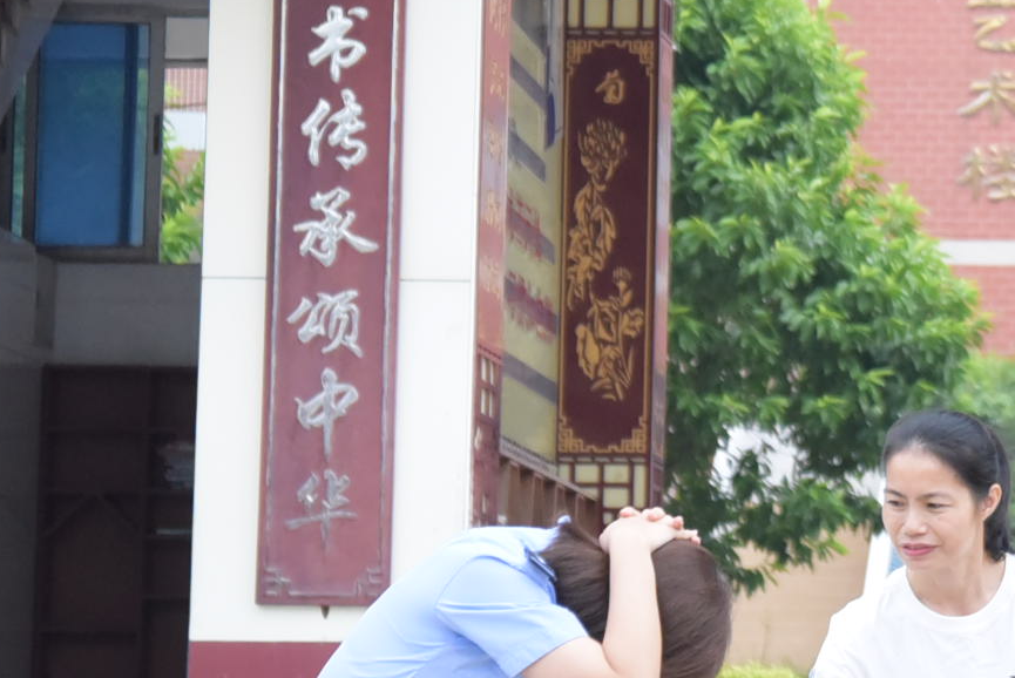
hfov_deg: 9.0
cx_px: 1053
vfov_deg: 6.1
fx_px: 6376
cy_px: 167
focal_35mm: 226
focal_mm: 65
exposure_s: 1/3200
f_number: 4.5
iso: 3600
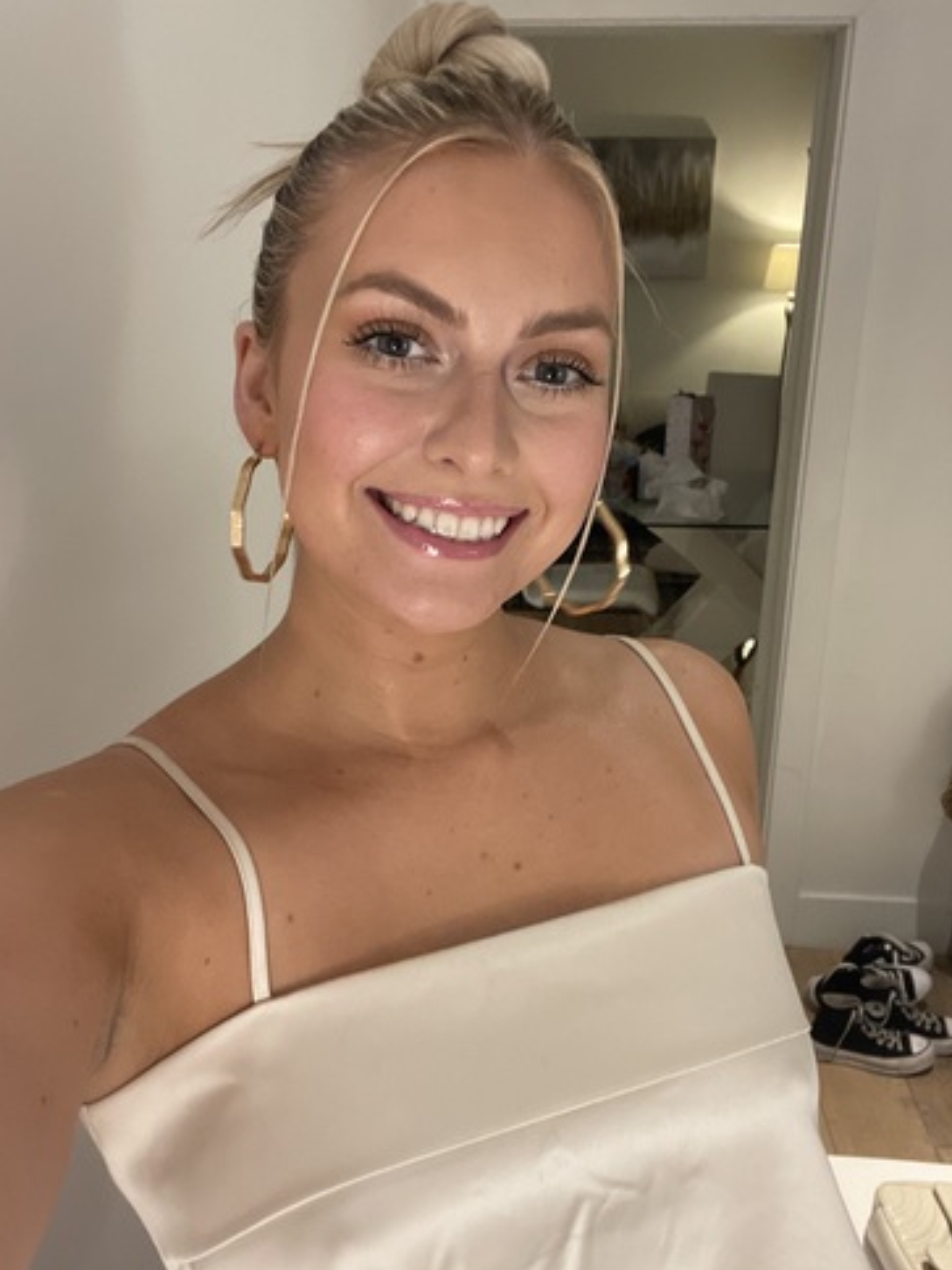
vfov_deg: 58.3
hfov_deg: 45.4
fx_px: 1137
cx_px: 486
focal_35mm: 31
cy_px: 627
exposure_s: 1/40
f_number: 2.2
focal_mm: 2.71
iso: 250
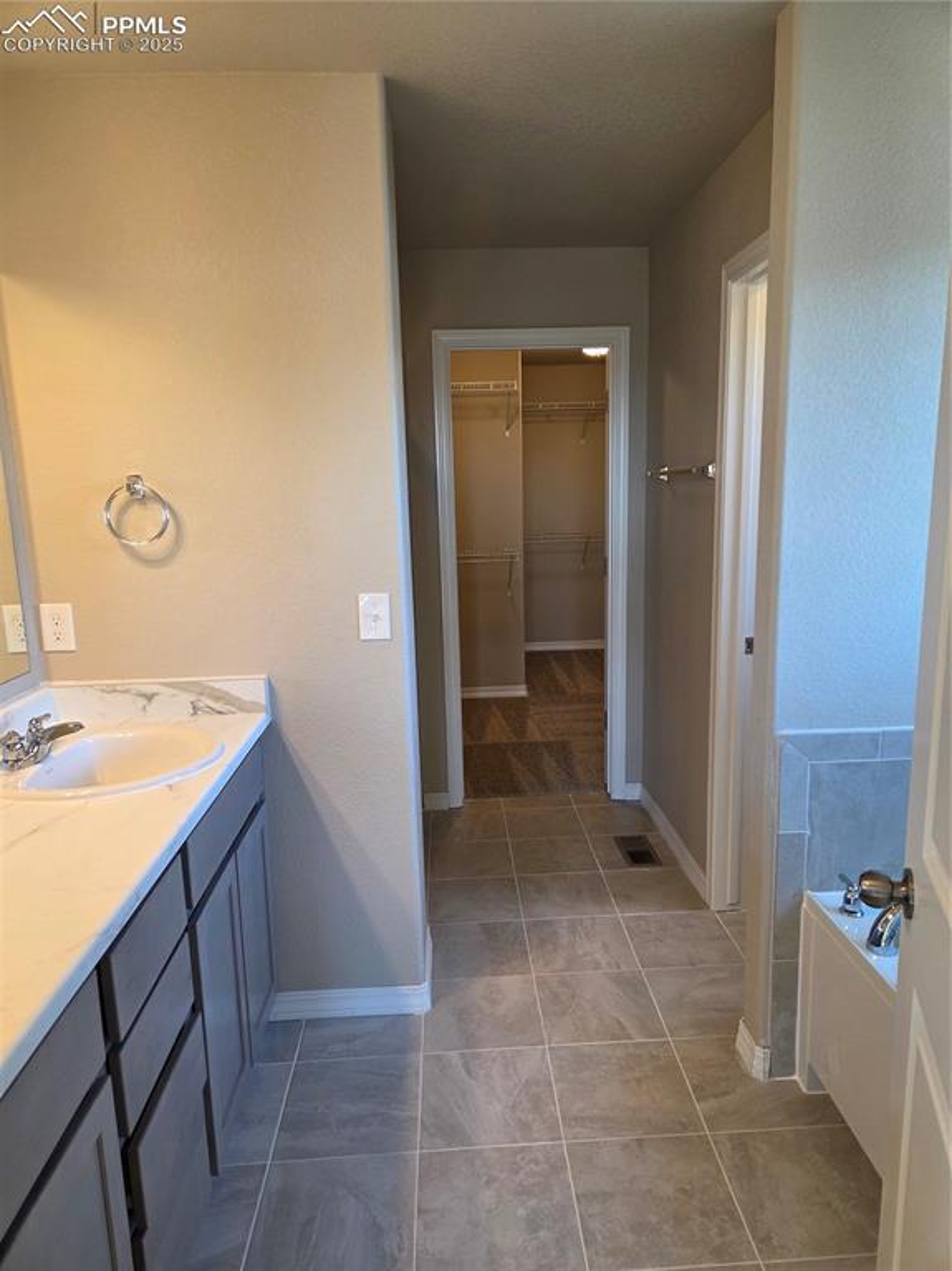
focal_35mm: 23
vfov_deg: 74.0
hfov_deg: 58.8
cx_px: 476
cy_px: 636
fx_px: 844
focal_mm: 5.4
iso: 64
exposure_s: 1/60
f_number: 1.8
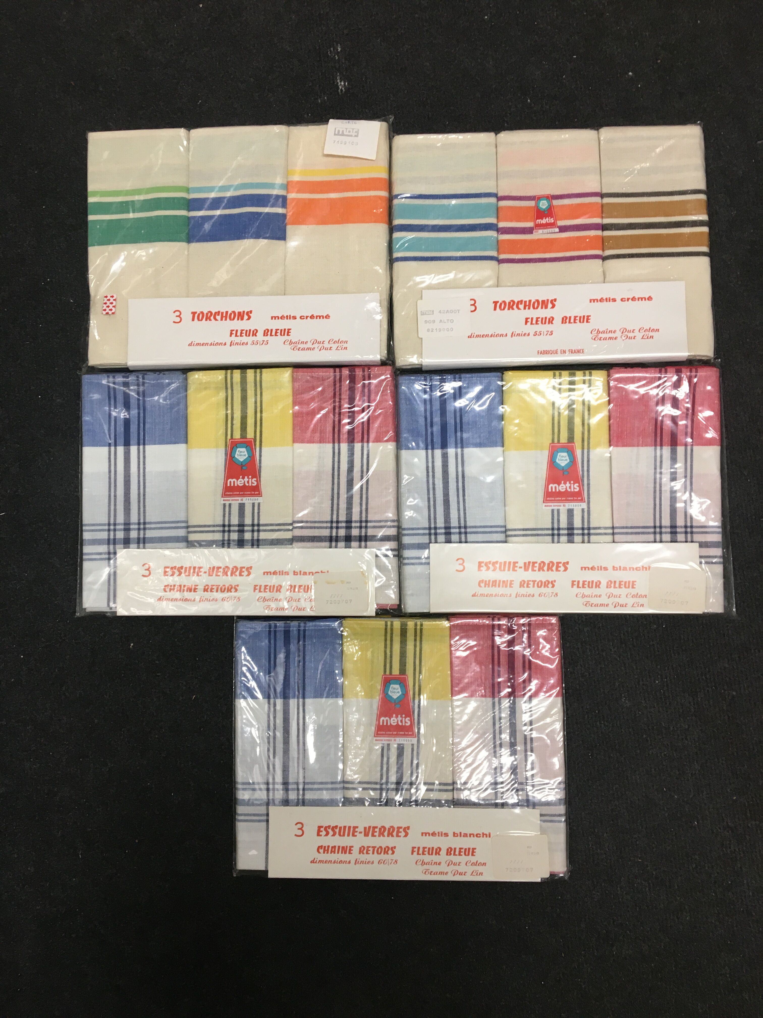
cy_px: 509
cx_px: 382
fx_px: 852
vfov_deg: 61.7
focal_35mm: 29
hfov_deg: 48.2
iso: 80
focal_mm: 4.15
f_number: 2.2
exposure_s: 1/33
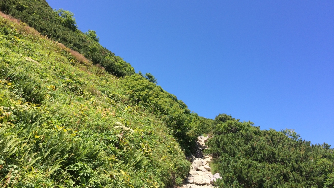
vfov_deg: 36.5
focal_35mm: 32
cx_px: 166
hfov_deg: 61.0
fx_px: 283
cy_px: 72
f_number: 2.2
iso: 32
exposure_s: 1/1208
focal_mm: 4.15
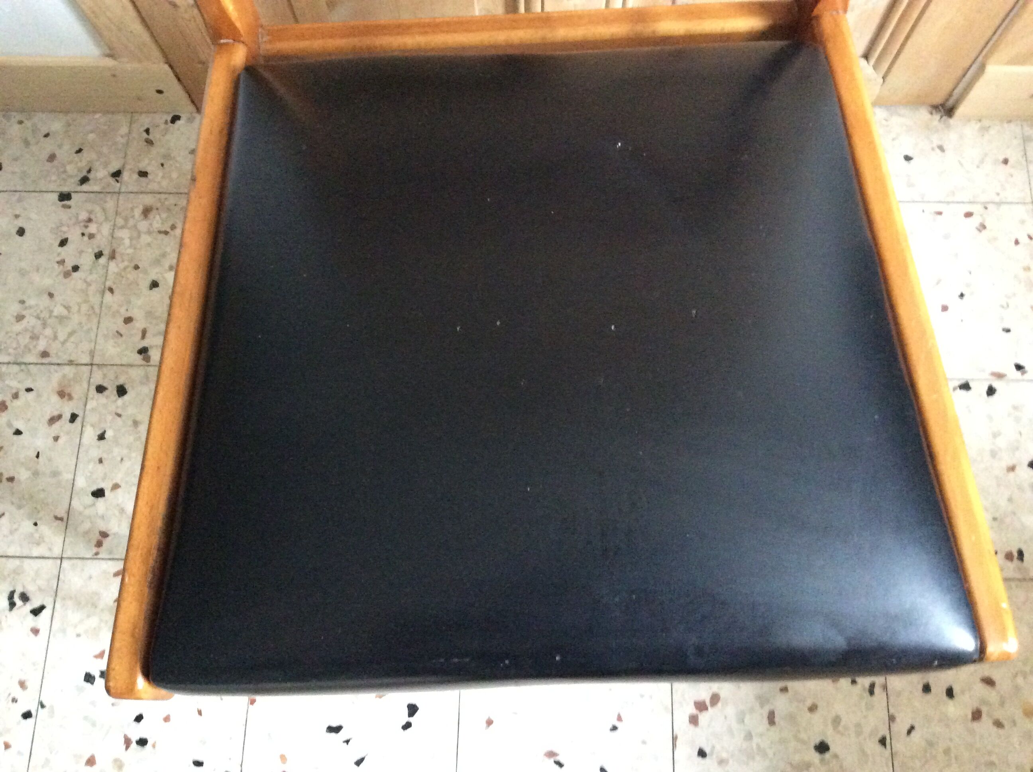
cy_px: 386
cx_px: 516
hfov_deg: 56.9
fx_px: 954
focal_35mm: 32
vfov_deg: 44.1
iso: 500
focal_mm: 3.3
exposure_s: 1/17
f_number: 2.4
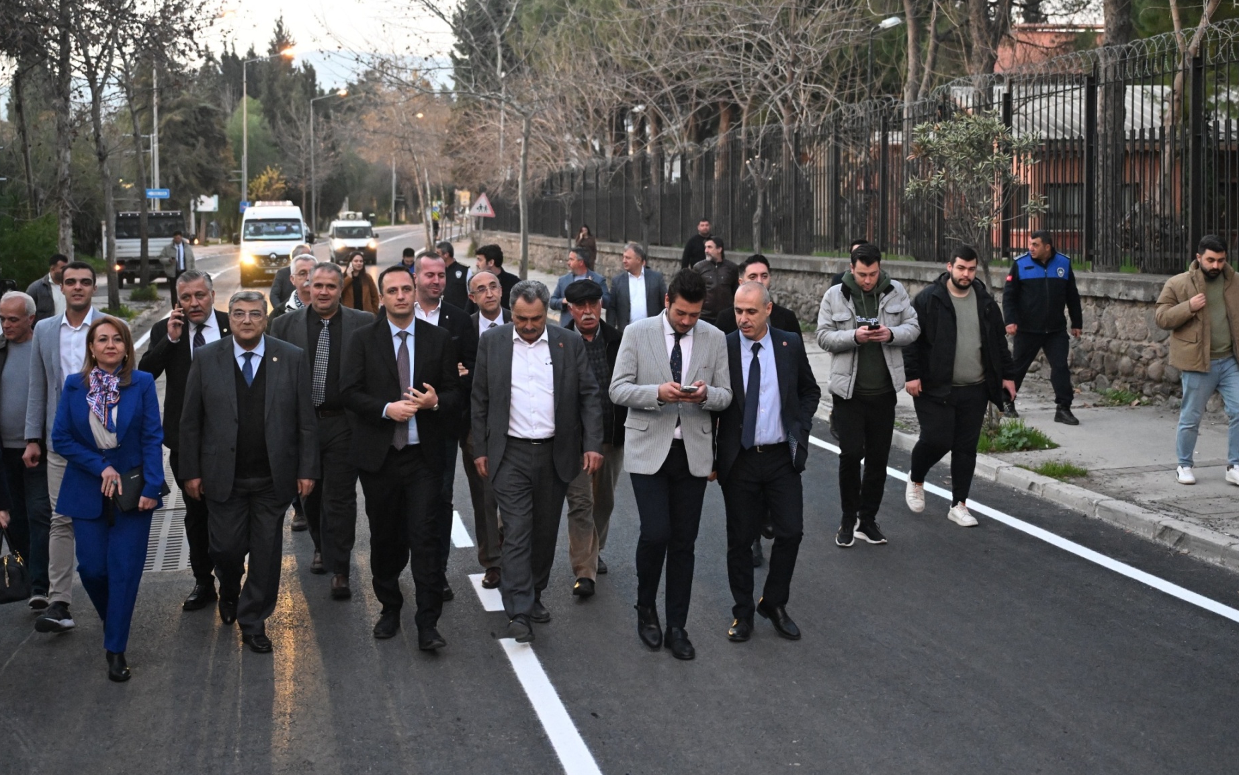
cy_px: 327
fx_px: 1553
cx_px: 620
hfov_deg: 43.5
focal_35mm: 46
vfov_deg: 28.0
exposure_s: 1/400
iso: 6400
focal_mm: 35
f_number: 2.8
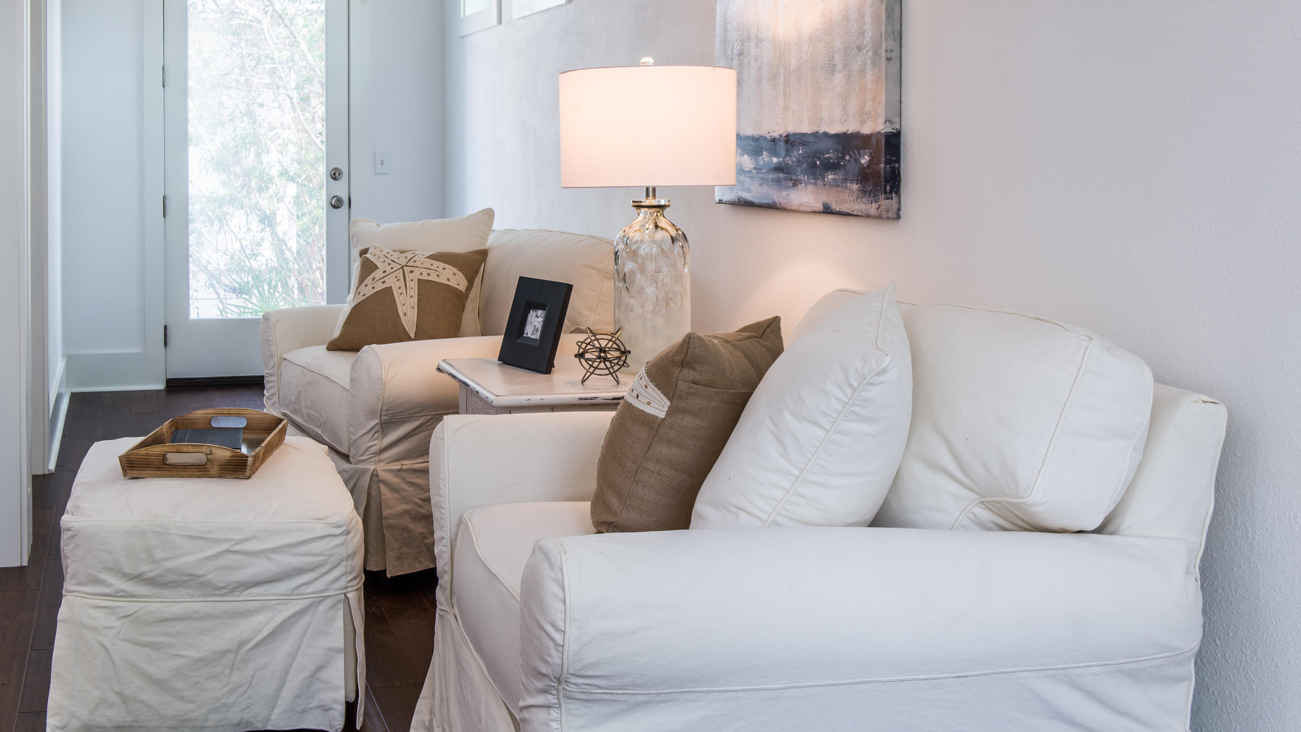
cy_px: 341
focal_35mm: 42
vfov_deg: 28.3
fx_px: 1449
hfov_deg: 48.4
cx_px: 654
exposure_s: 1/10
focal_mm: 38
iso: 100
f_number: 9
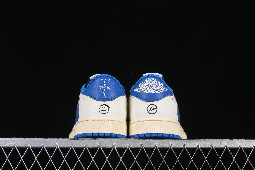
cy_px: 85
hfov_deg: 27.0
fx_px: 531
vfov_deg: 18.2
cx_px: 128
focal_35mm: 75
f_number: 8
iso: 160
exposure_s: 1/80
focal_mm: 50
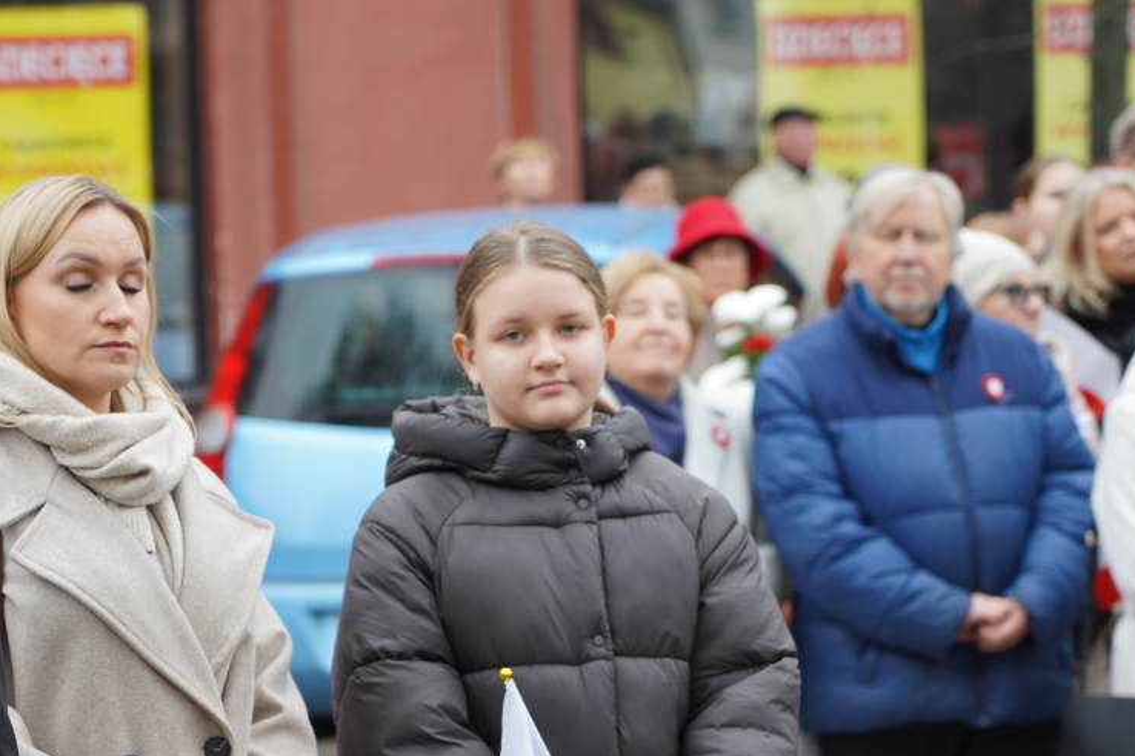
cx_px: 455
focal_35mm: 185
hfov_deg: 11.1
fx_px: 5832
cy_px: 566
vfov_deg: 7.4
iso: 250
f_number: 4
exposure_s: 1/100
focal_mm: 105
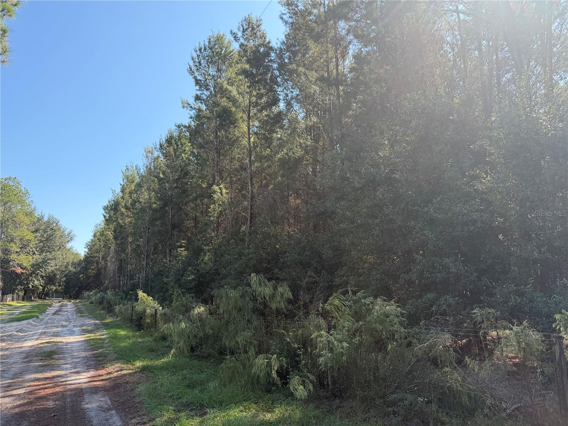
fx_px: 394
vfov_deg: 56.8
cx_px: 284
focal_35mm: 24
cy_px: 213
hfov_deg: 71.6
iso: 100
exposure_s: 1/1337
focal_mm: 6.76
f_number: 1.78
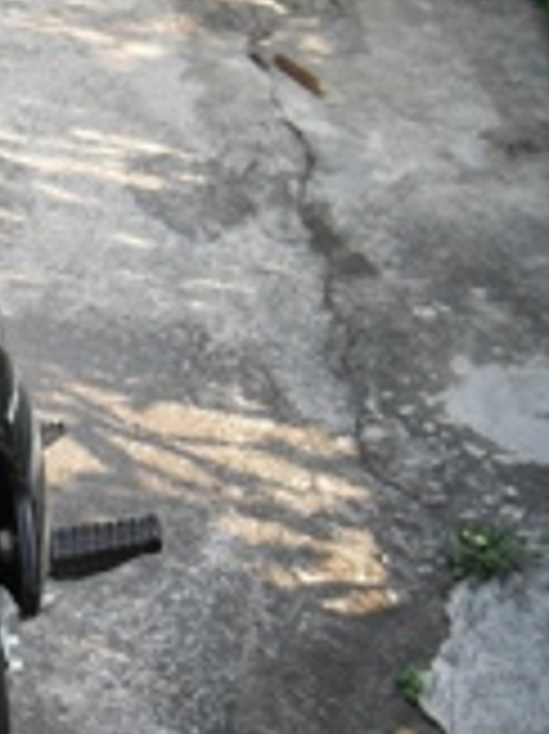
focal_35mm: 106
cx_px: -166
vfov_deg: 18.6
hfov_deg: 13.4
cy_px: 408
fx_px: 2244
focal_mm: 6.3
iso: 80
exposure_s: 1/90
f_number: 2.8
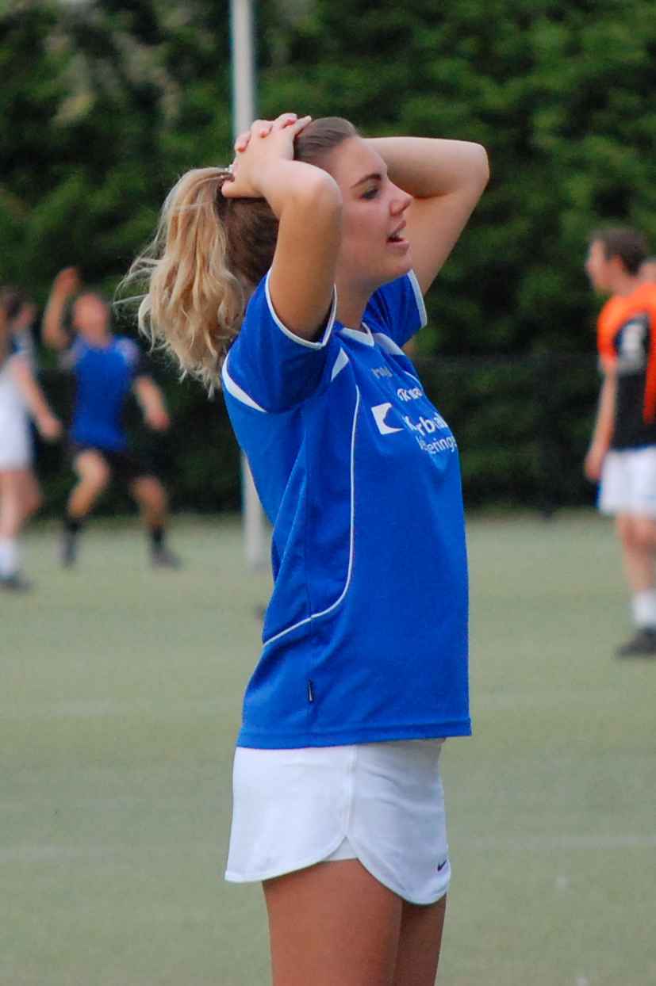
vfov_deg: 6.9
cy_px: 493
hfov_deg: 4.6
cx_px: 328
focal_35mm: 300
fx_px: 8215
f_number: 5.6
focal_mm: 200
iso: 1600
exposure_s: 1/1000
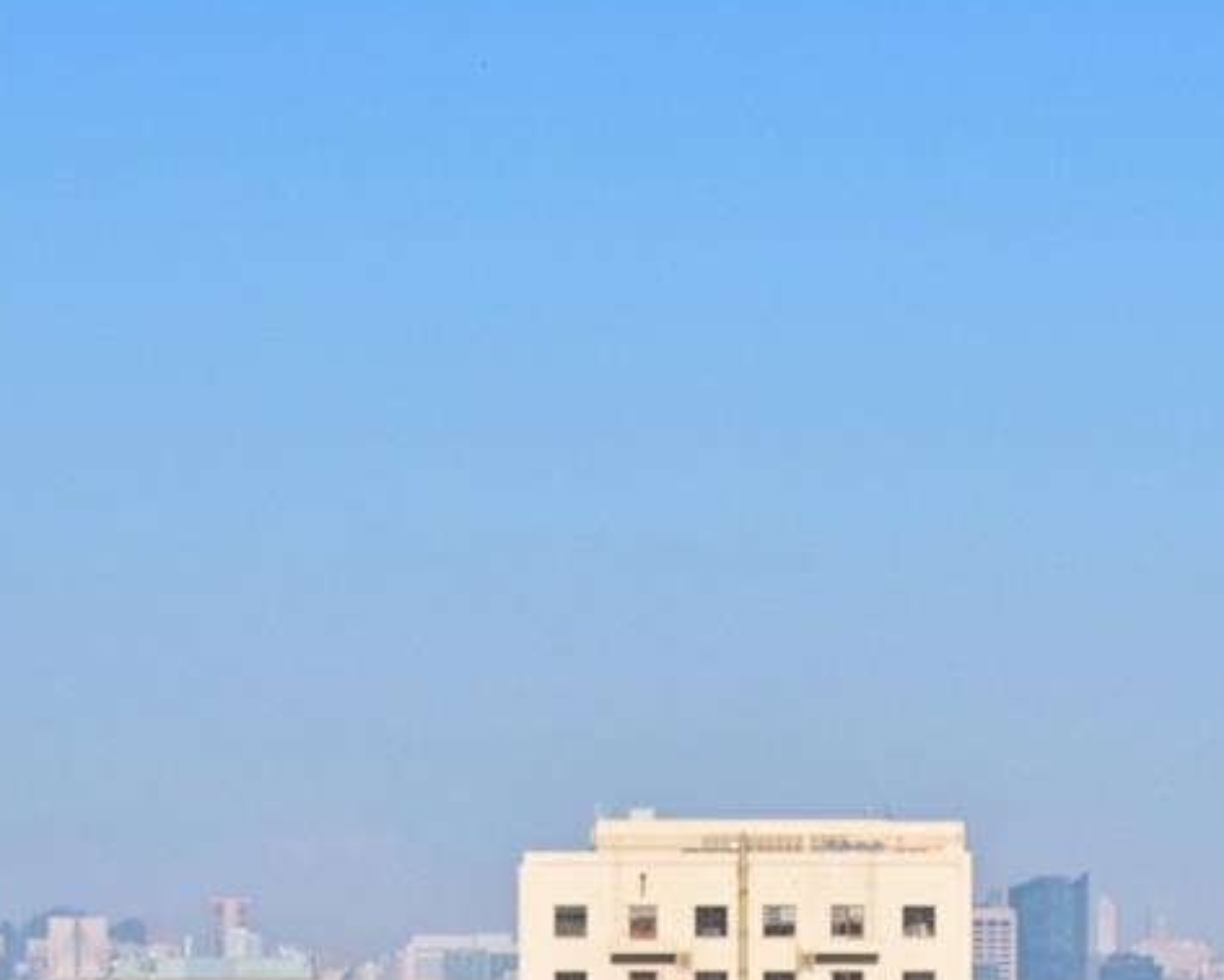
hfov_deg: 12.0
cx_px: 796
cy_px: 1185
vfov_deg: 9.5
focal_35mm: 161
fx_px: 5835
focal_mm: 36
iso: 400
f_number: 4.8
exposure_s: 1/3200
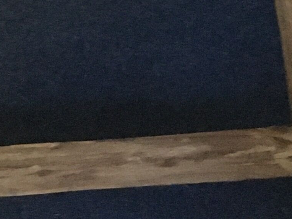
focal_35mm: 153
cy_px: -230
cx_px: 102
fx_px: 1291
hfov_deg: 12.9
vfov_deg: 9.1
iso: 320
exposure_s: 1/17
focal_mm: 4.15
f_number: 2.2
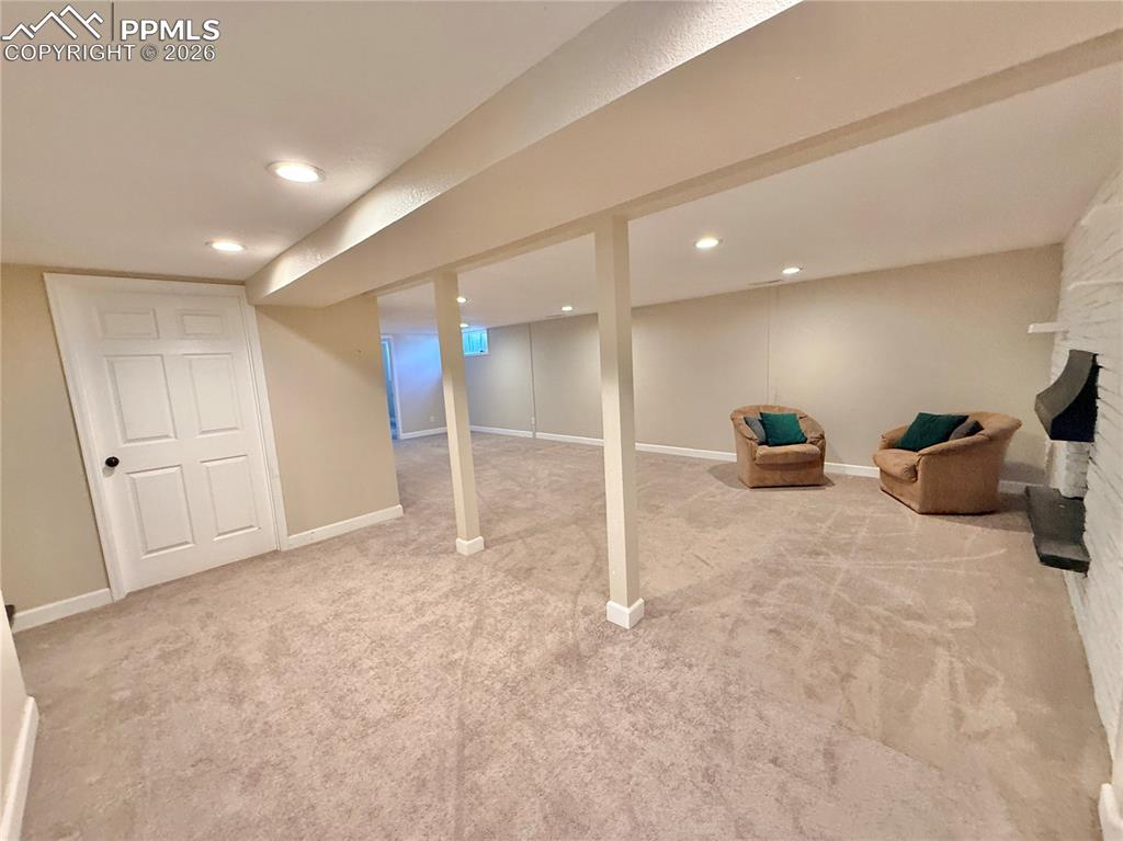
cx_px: 562
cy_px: 420
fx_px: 454
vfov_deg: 85.6
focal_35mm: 14
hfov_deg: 102.1
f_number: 2.2
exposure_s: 1/60
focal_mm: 2.22
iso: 400
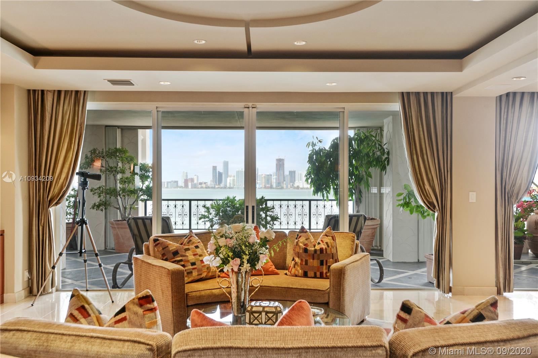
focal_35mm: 35
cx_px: 269
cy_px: 179
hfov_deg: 54.4
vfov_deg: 37.8
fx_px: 523
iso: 250
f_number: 8
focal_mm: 35
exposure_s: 1/13
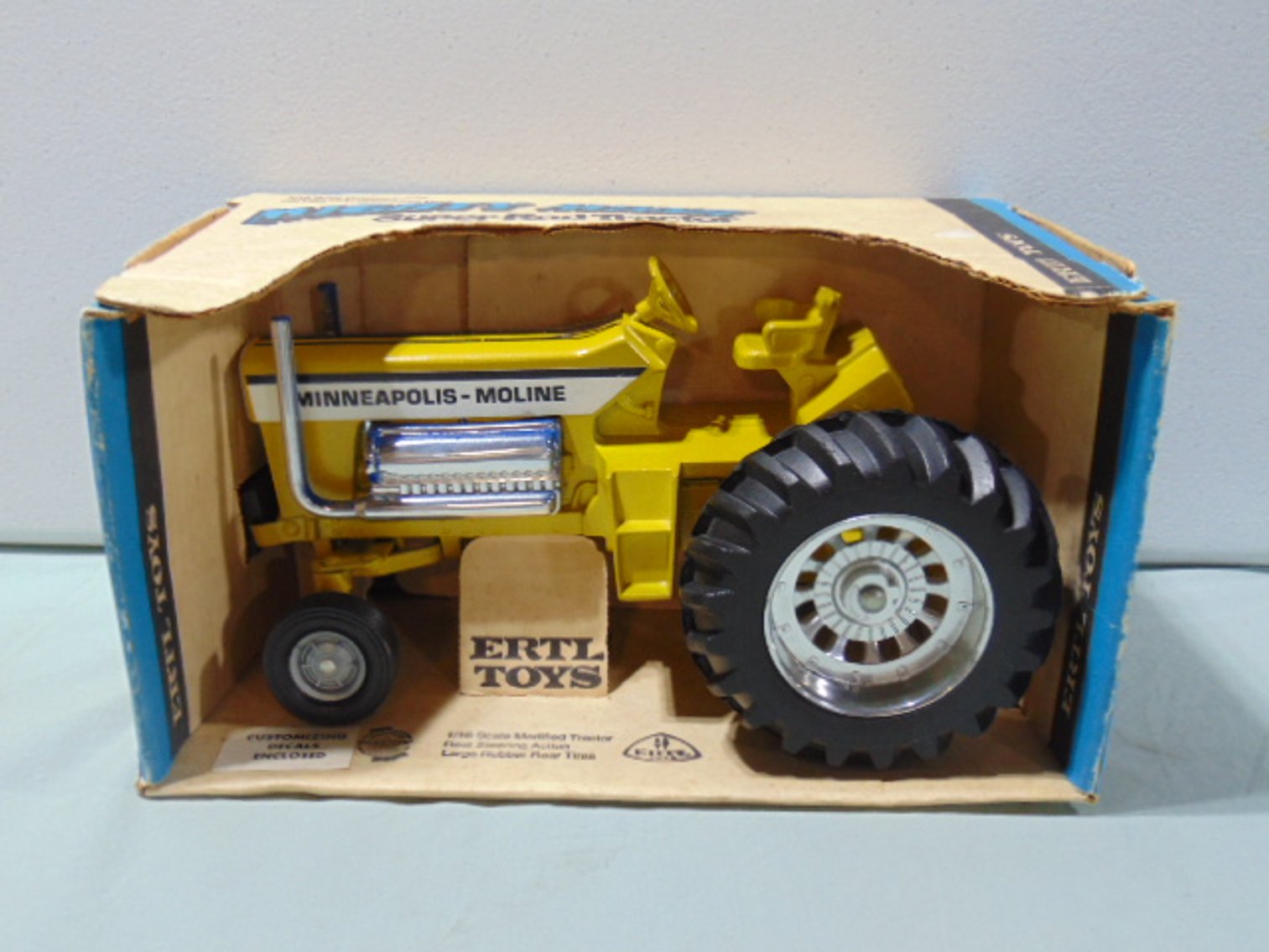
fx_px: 1283
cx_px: 634
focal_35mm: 35
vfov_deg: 40.7
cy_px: 476
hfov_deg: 52.6
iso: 160
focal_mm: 6.3
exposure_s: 1/30
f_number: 3.2
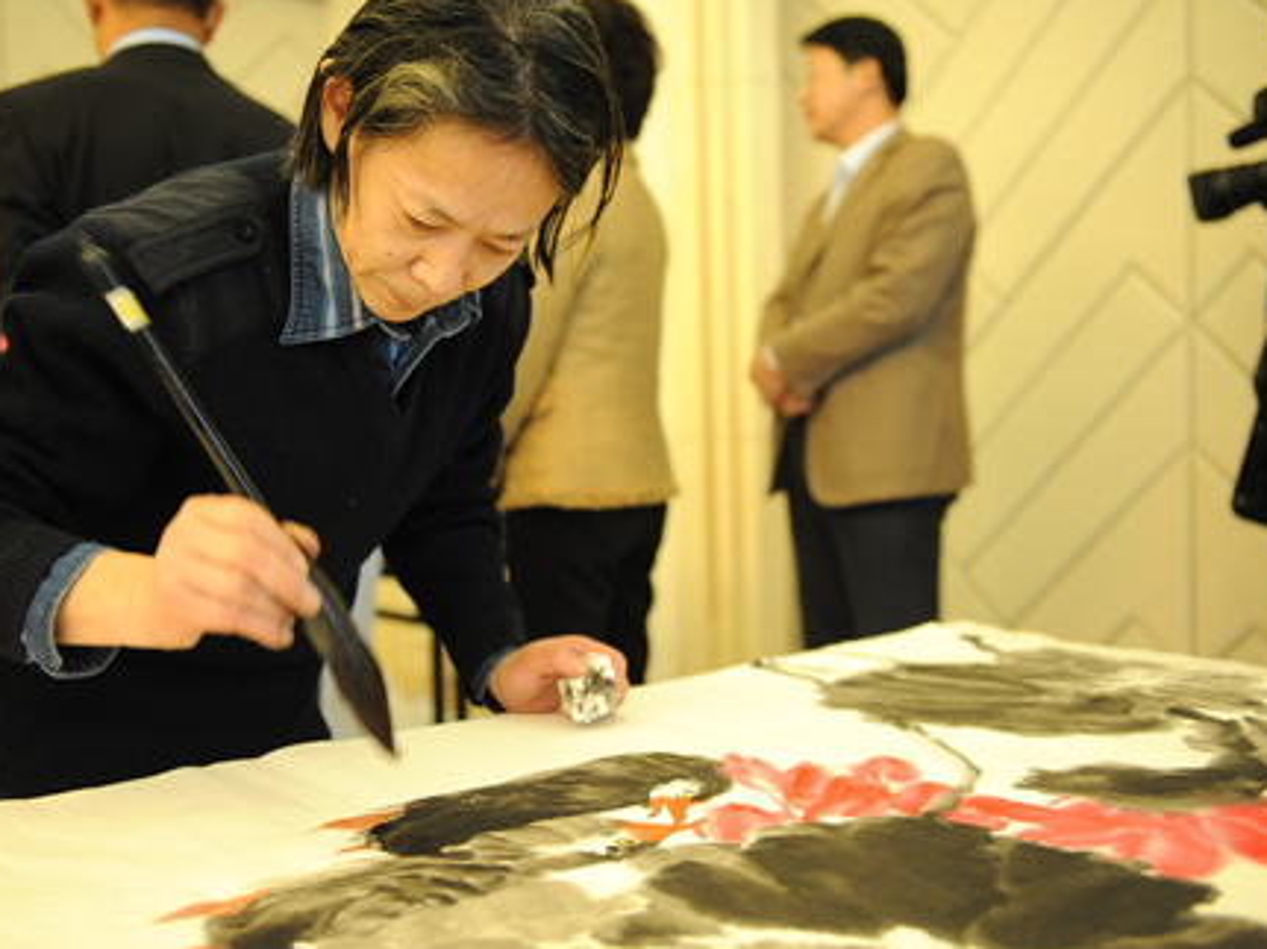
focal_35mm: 39
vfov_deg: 36.8
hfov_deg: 47.8
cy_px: 483
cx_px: 582
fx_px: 1427
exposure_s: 1/160
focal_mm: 35
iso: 2500
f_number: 2.8
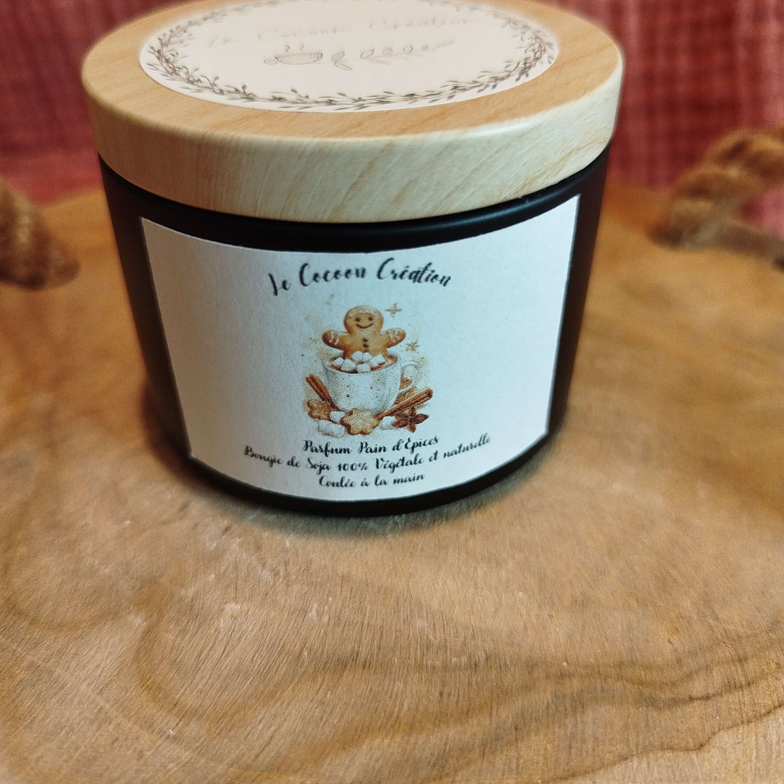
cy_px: 375
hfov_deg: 55.6
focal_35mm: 29
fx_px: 743
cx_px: 389
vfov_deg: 55.6
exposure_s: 1/33
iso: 500
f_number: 1.7
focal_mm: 5.31
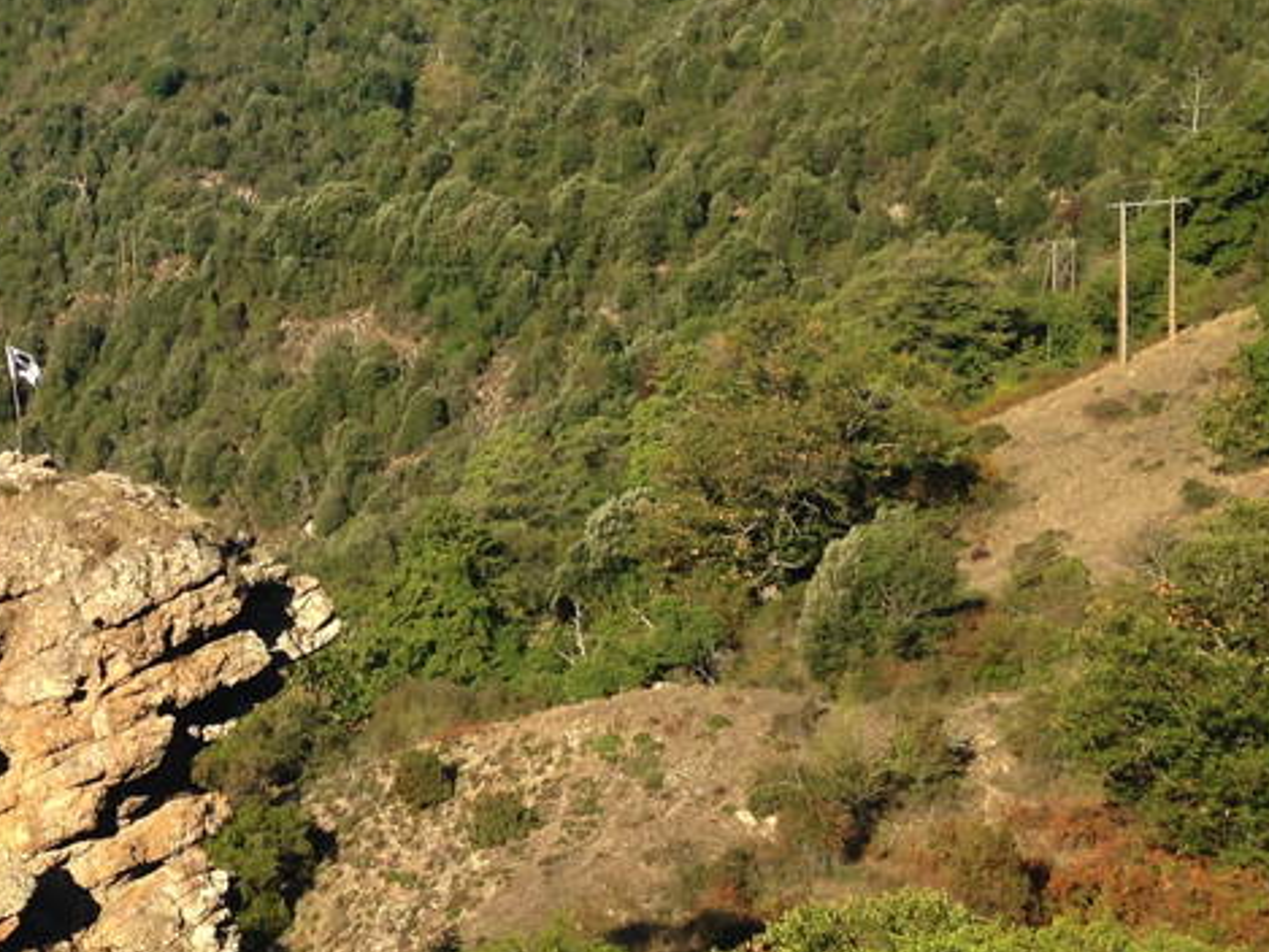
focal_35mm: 90
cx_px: 43
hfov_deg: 21.1
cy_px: 584
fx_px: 3300
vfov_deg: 16.4
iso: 50
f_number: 2.4
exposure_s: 1/1004
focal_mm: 4.12
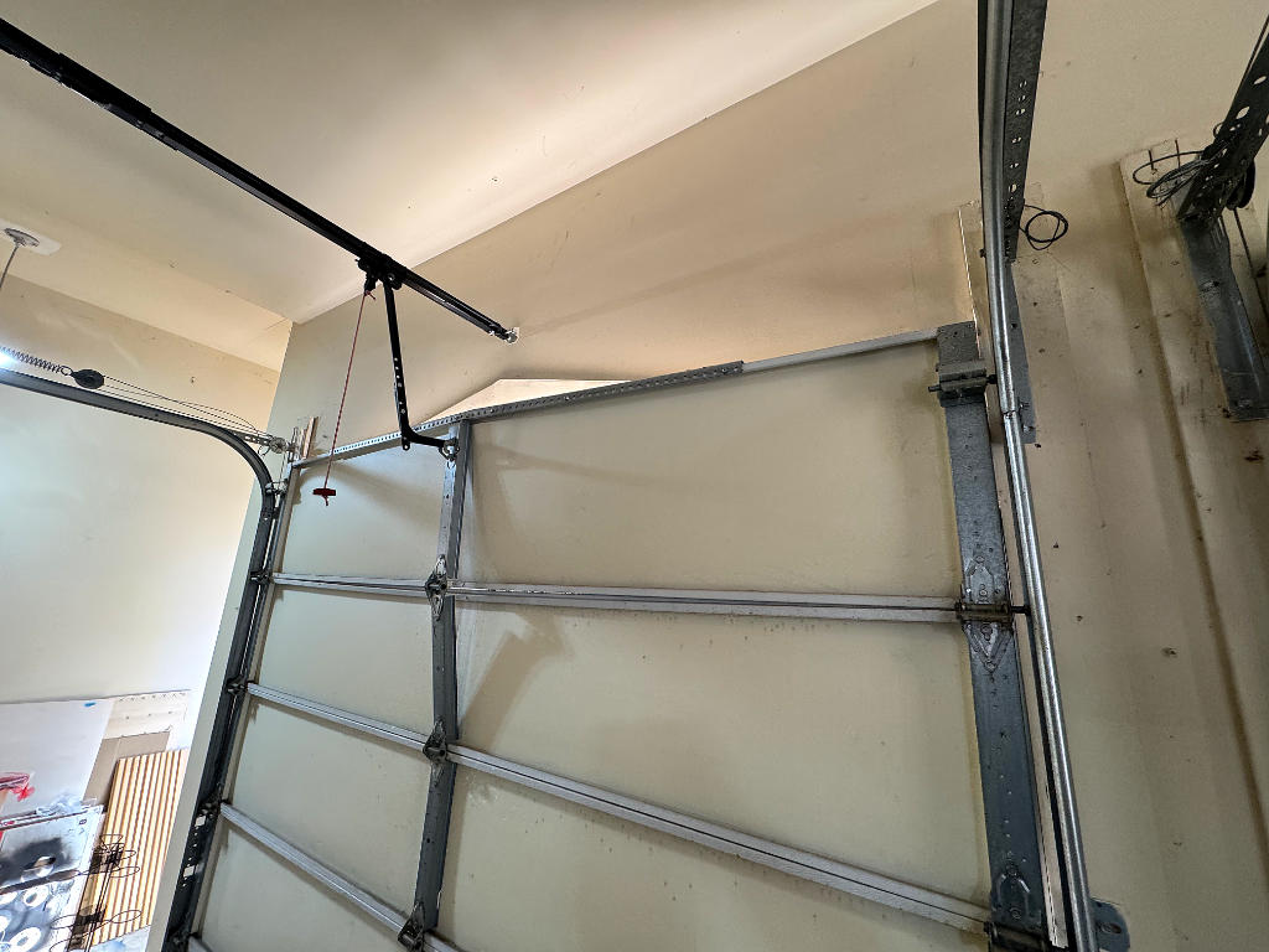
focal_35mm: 14
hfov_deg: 102.1
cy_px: 476
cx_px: 634
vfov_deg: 85.7
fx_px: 513
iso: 250
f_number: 2.2
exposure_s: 1/120
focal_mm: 2.2
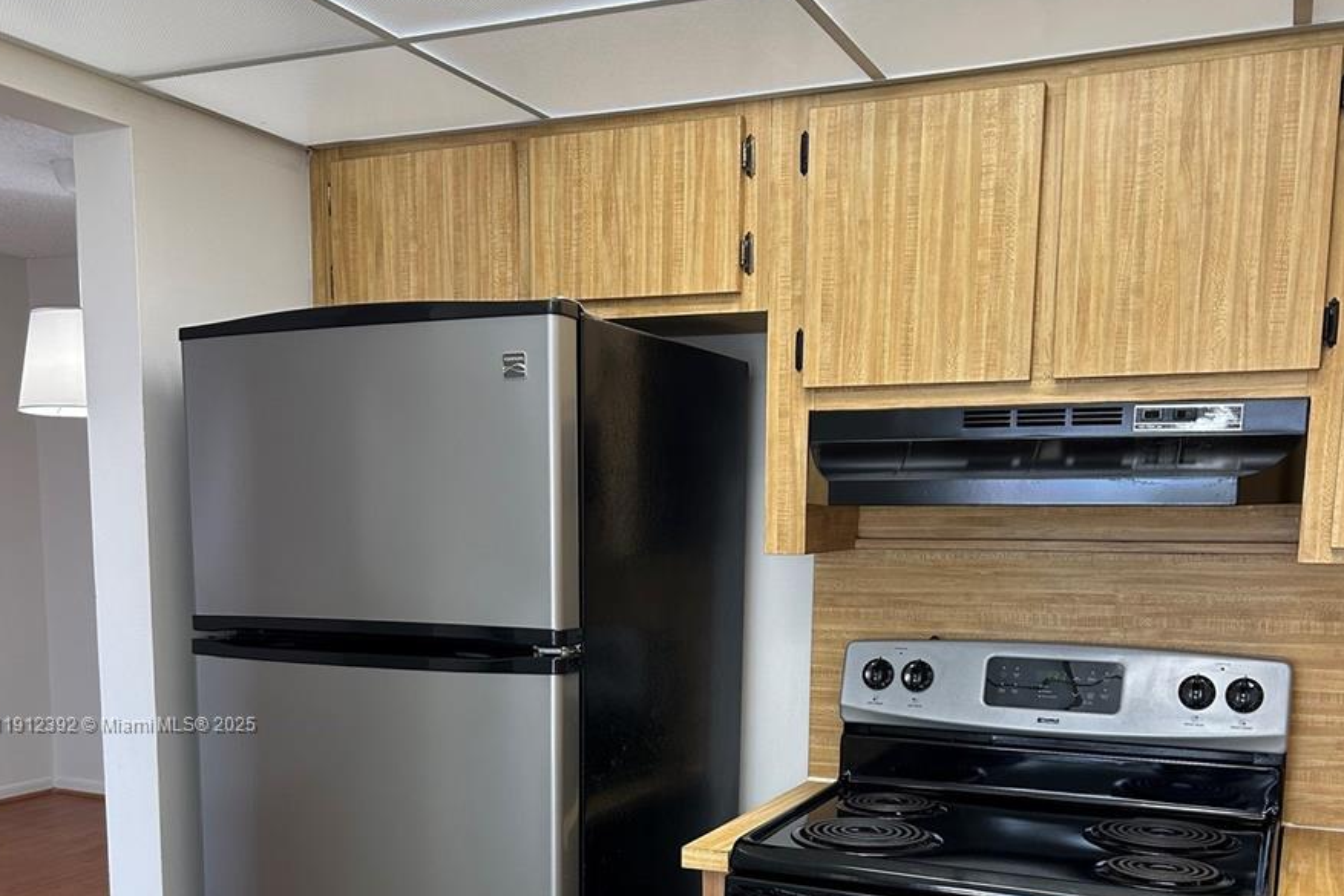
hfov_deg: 51.9
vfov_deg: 34.8
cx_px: 665
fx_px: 1381
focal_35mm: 37
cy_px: 726
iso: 125
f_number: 1.5
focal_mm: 5.7
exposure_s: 1/120
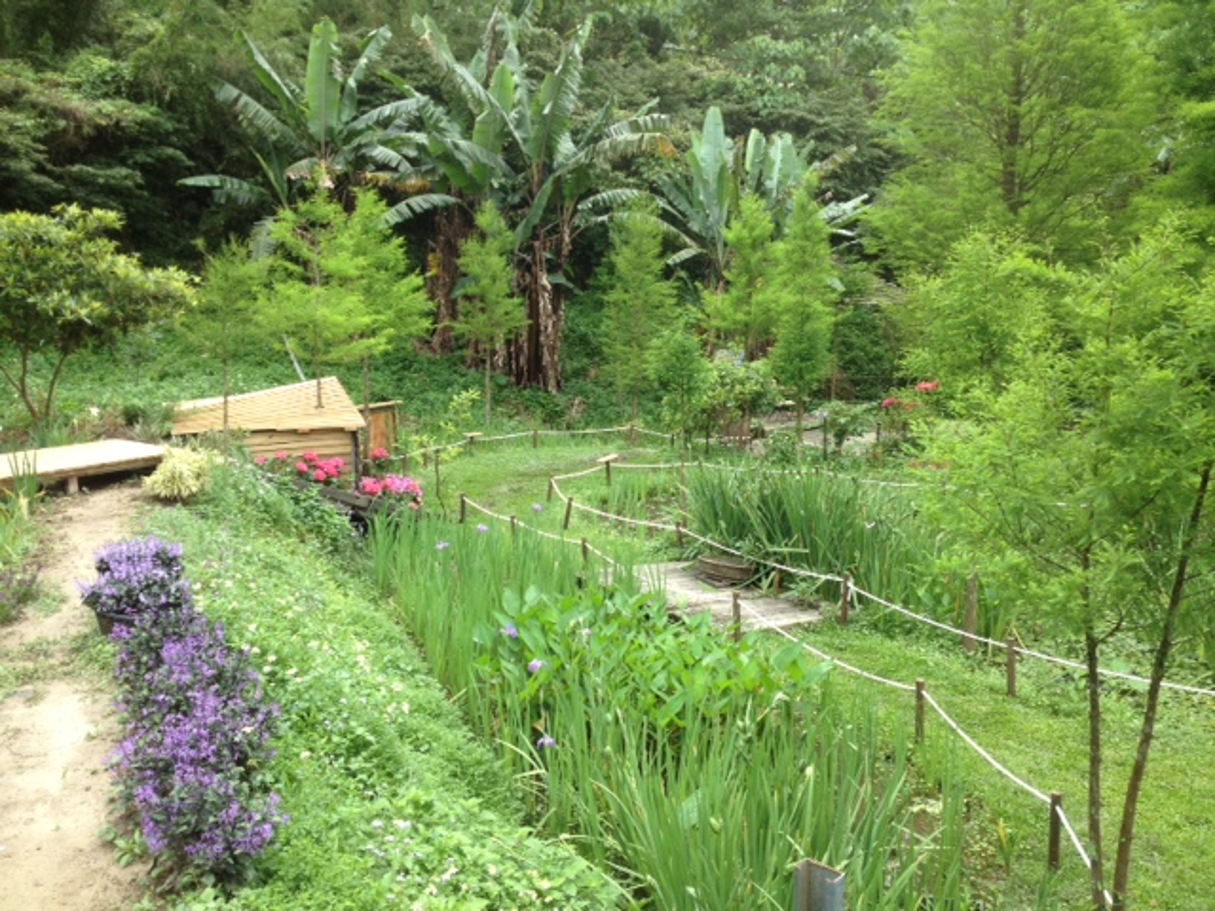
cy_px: 456
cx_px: 608
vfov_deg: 40.7
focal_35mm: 35
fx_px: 1228
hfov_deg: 52.6
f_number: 2.4
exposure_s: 1/152
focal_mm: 4.28
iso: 50
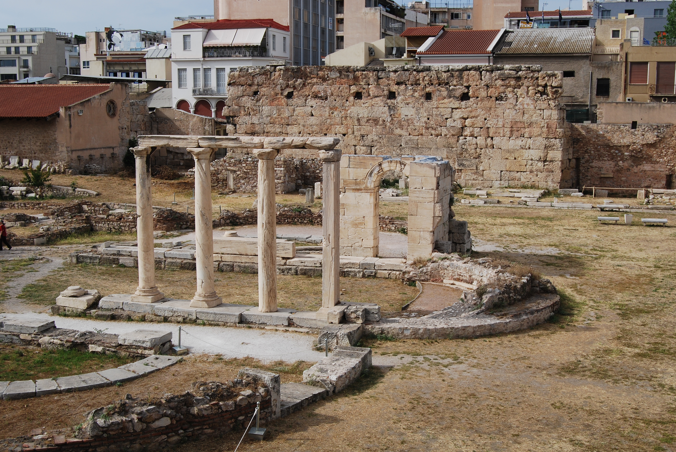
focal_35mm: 46
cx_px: 338
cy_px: 226
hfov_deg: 42.3
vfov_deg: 29.0
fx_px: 874
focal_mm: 31
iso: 140
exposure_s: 1/250
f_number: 10
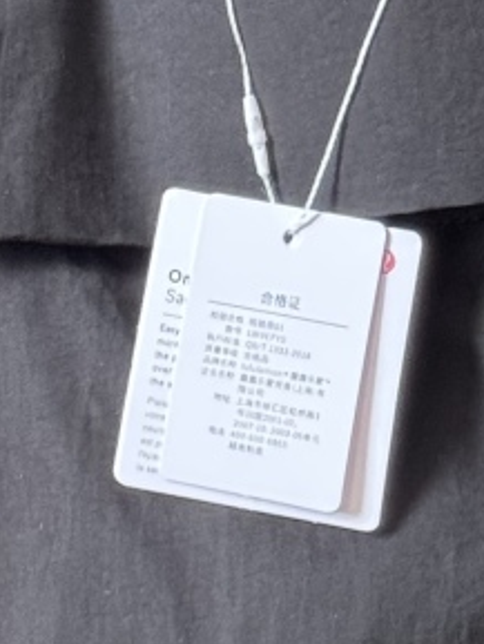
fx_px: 4452
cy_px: 227
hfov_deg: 6.2
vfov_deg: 8.3
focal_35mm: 239
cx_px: 42
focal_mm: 6.76
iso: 250
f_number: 1.78
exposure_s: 1/60
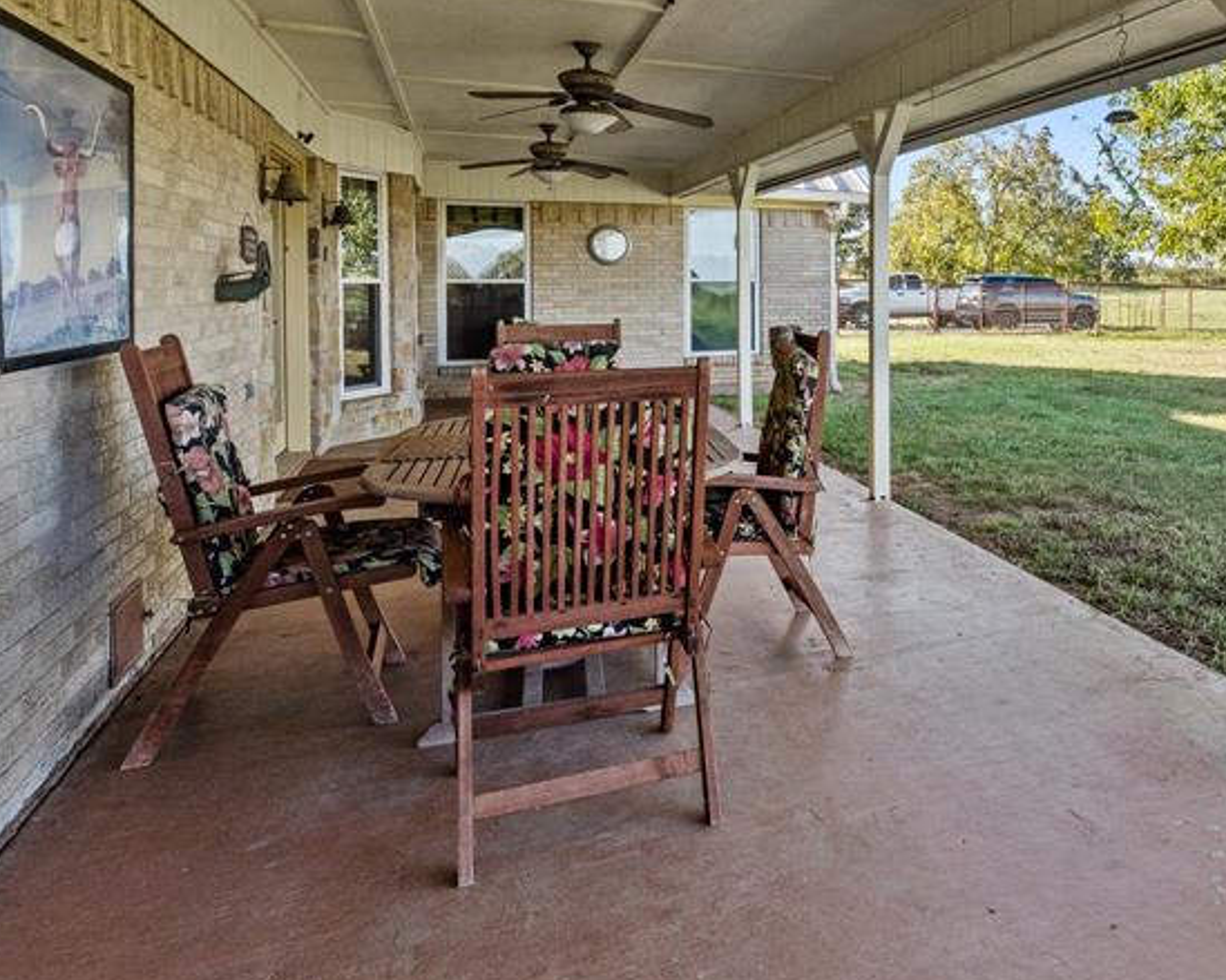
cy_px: 308
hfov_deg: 56.6
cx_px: 1018
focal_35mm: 28
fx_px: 1016
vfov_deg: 50.4
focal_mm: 16
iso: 400
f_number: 8
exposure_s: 1/160
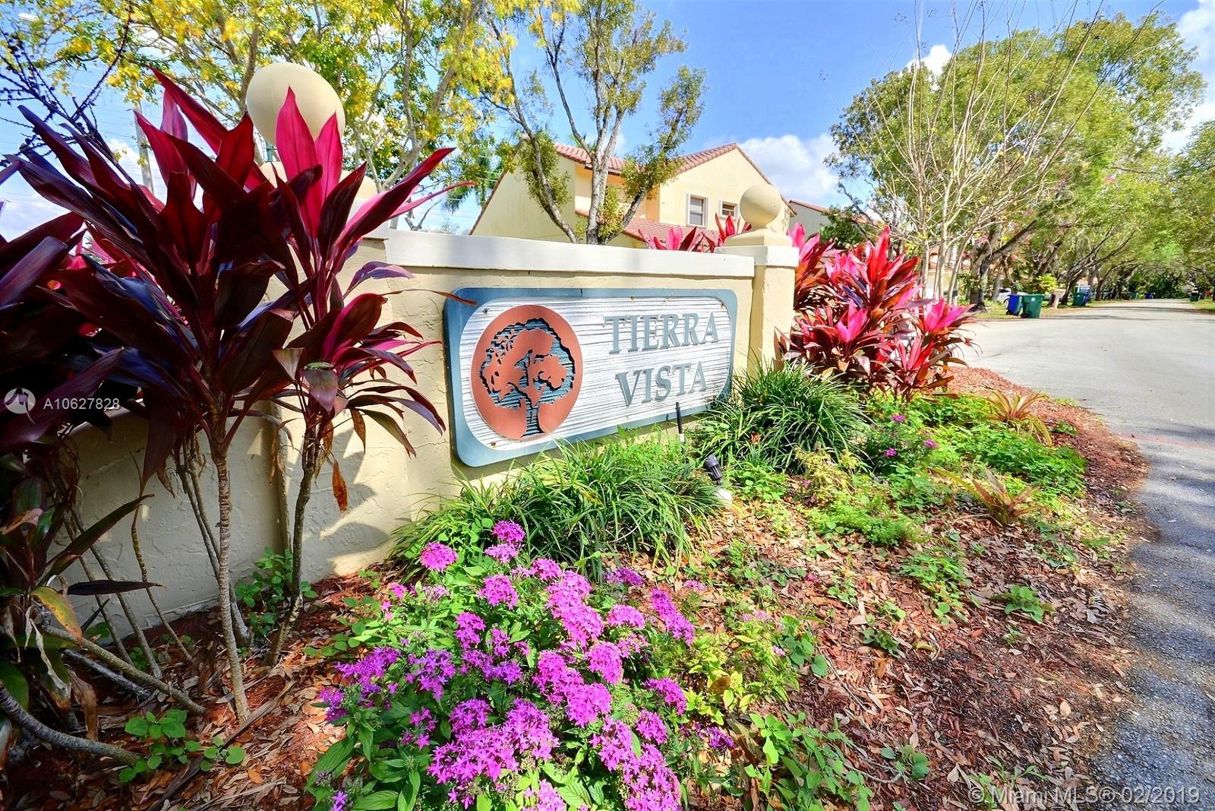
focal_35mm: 16
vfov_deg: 72.1
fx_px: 557
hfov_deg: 95.0
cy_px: 406
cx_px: 608
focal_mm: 11
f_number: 9
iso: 400
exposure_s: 1/2
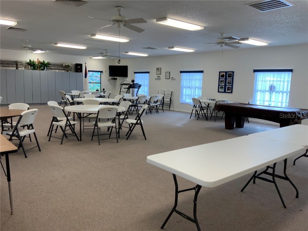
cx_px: 154
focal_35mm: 29
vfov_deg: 48.2
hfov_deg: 61.7
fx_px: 258
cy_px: 116
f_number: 1.8
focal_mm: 3
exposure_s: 1/120
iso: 64
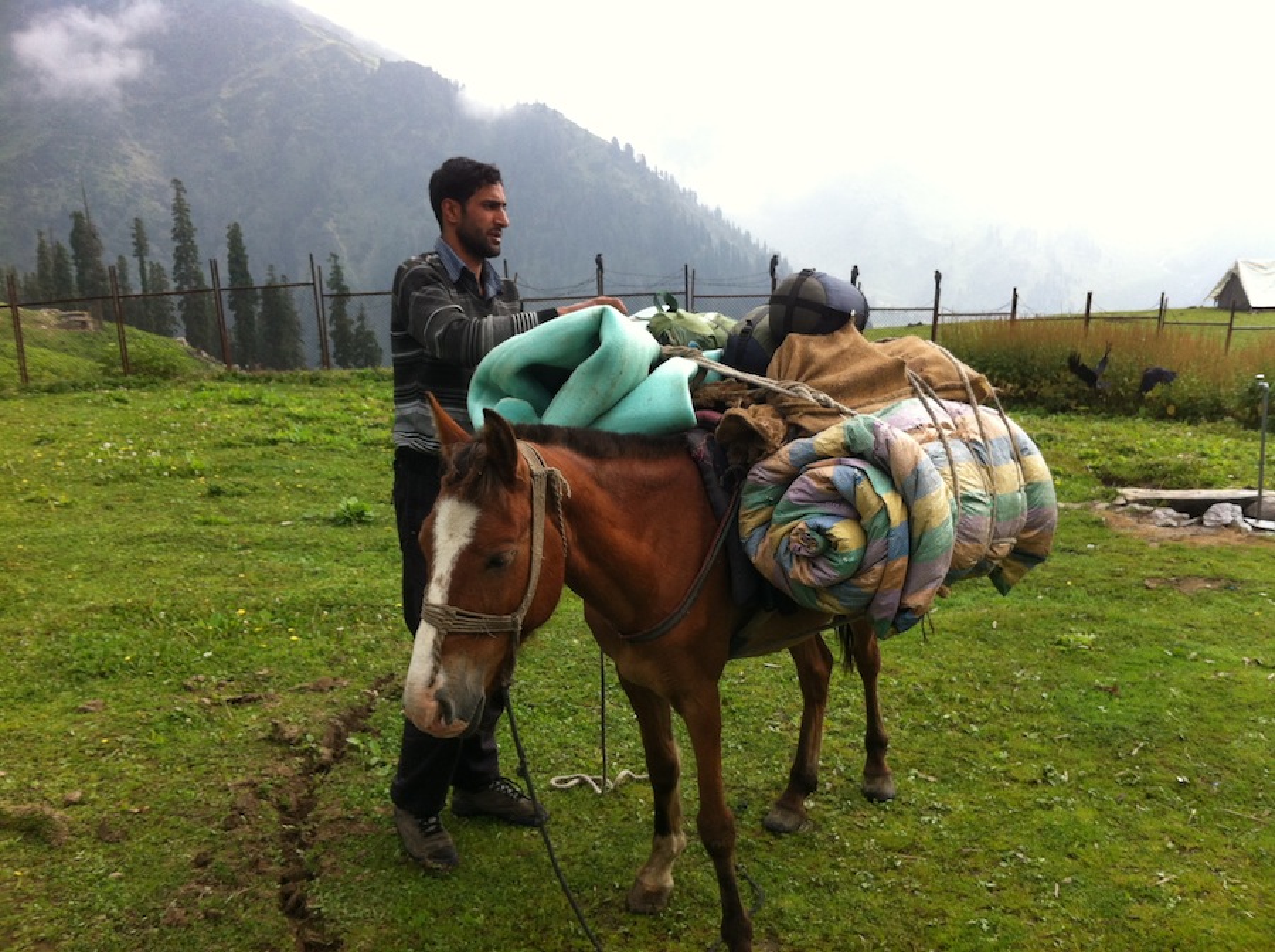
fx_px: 1287
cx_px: 638
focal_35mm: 35
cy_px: 476
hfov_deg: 52.7
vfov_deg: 40.6
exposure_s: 1/656
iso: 80
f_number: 2.8
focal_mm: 3.85
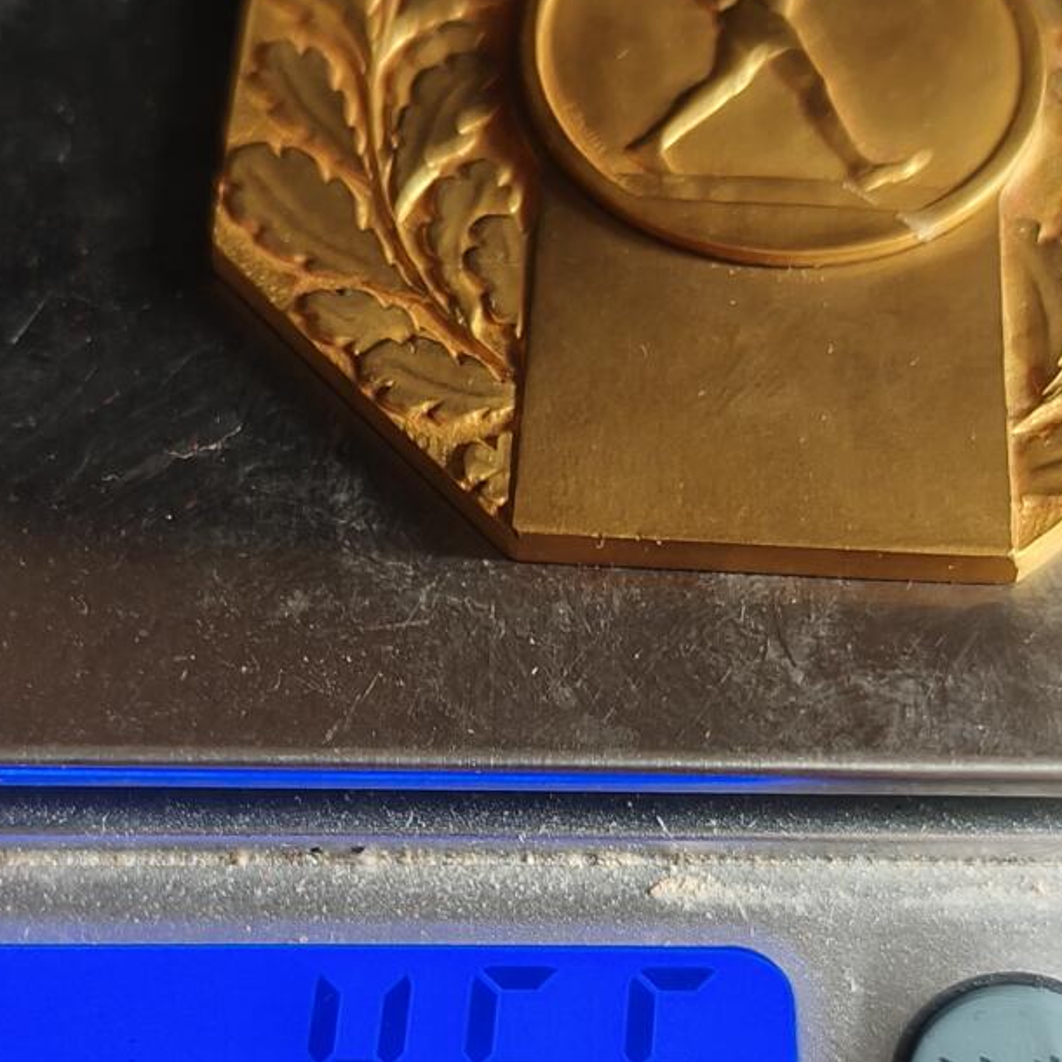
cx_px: 425
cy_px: 764
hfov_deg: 28.5
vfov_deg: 28.3
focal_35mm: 60
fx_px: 2083
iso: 400
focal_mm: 6.06
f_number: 1.6
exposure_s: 1/50
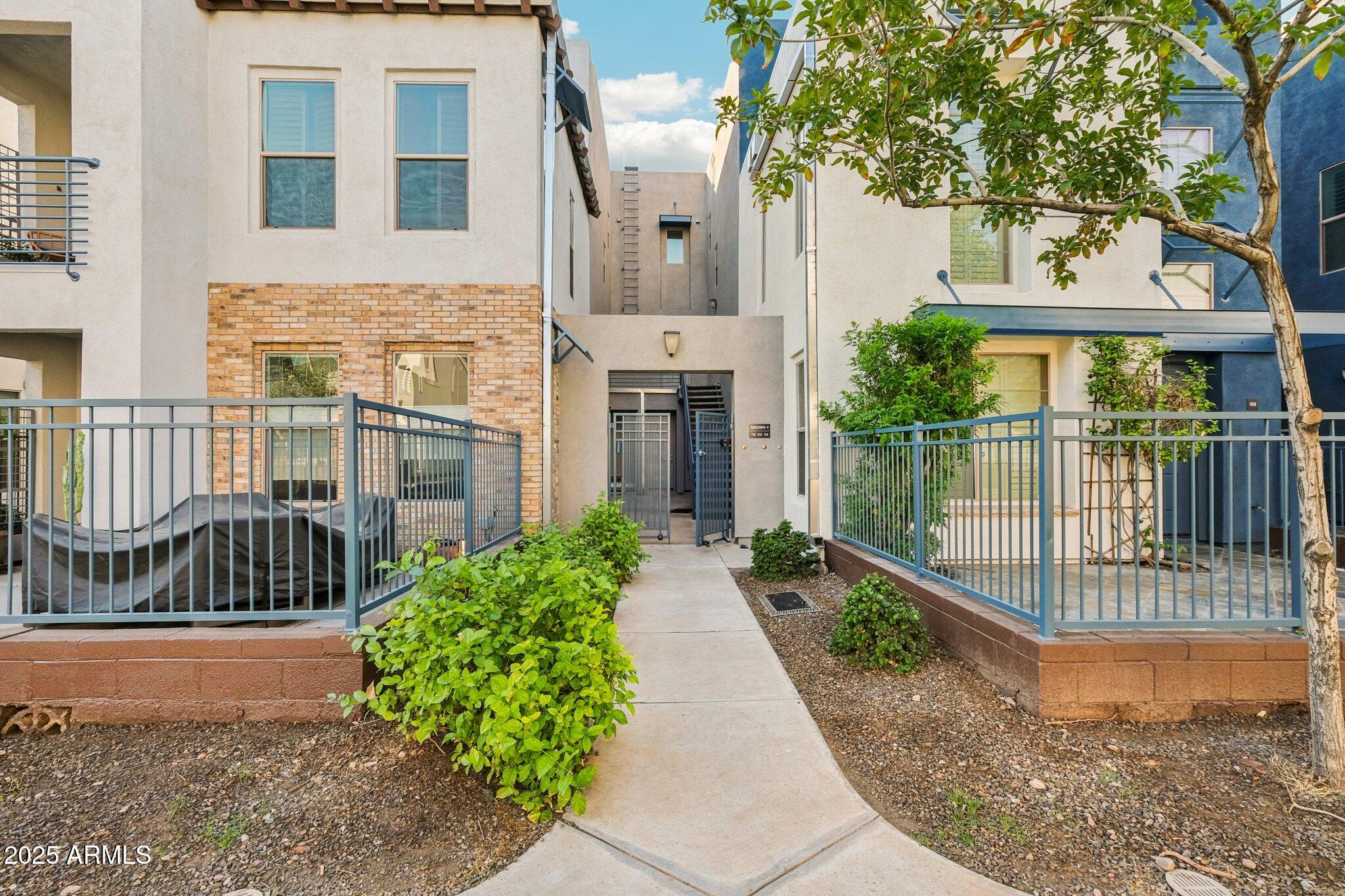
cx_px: 672
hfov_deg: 100.4
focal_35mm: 15
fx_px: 560
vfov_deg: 77.3
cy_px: 448
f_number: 8
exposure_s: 1/125
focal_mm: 10
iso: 400
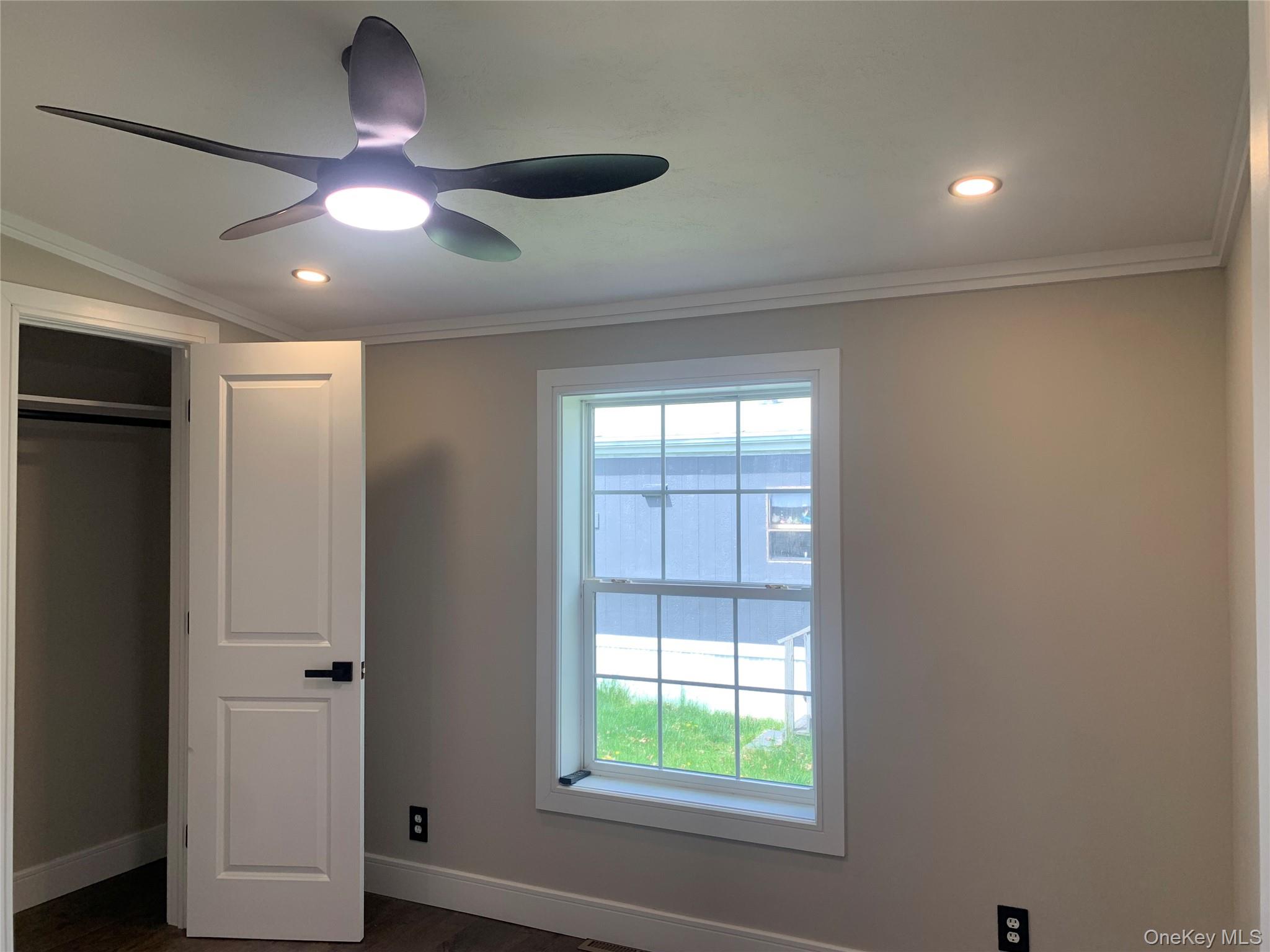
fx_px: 954
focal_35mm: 26
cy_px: 476
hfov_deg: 67.3
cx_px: 635
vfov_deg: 53.1
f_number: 1.8
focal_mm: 4.25
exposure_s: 1/121
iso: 40
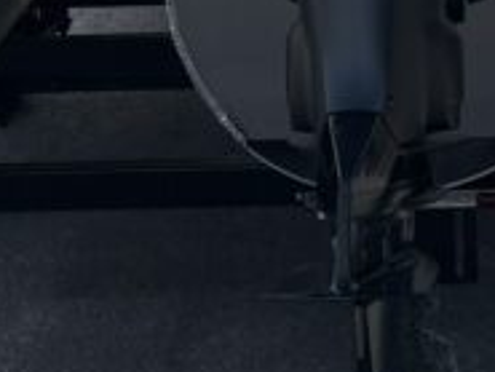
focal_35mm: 150
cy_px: -487
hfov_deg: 13.1
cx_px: 387
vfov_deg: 9.0
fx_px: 2146
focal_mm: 5.96
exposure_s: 1/8333
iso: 50
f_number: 1.6
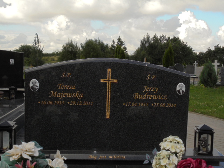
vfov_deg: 33.6
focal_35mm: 43
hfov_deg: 43.9
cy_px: 84
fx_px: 278
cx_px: 112
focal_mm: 7.8
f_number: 4.5
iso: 100
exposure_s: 1/500
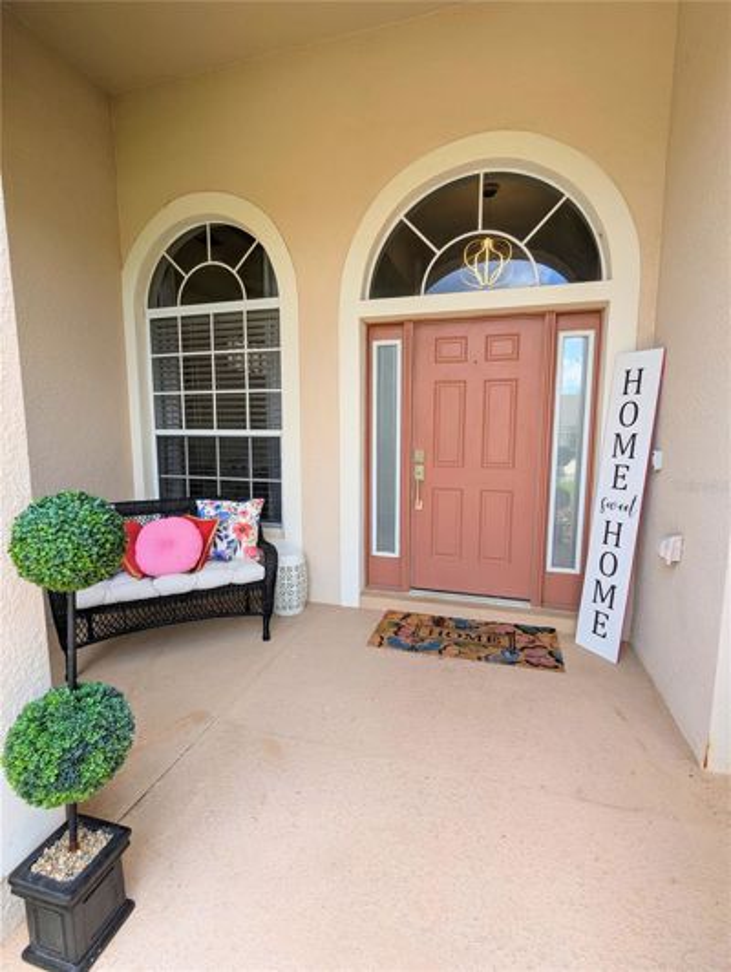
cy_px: 486
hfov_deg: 78.2
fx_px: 450
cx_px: 366
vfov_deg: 94.4
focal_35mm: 16
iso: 45
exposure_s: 1/184
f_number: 2.2
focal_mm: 2.35
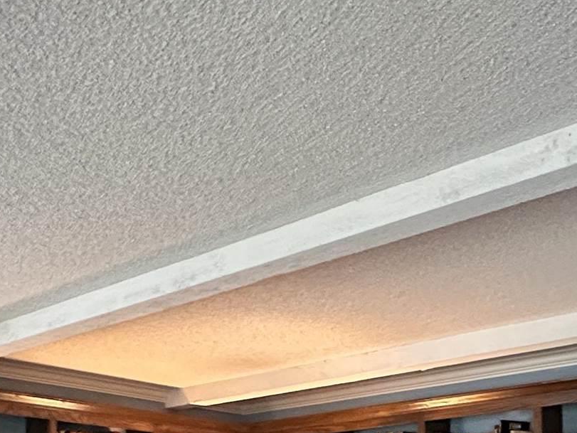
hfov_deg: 36.1
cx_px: 332
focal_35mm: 53
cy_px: 562
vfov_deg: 24.2
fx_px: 884
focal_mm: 2.22
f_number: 2.2
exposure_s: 1/40
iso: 1000
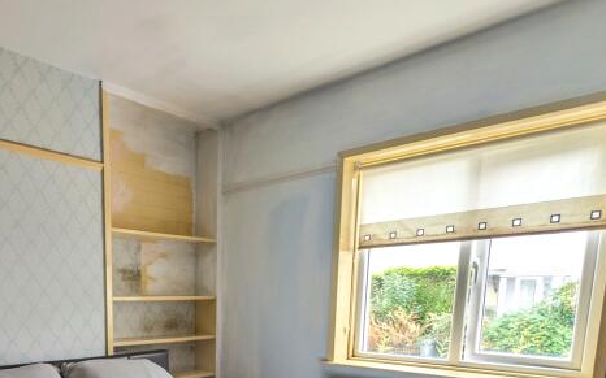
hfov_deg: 64.2
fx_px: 462
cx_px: 186
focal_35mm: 28
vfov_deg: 39.7
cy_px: 371
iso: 54
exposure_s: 1/18.1
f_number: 1.95
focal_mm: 2.23
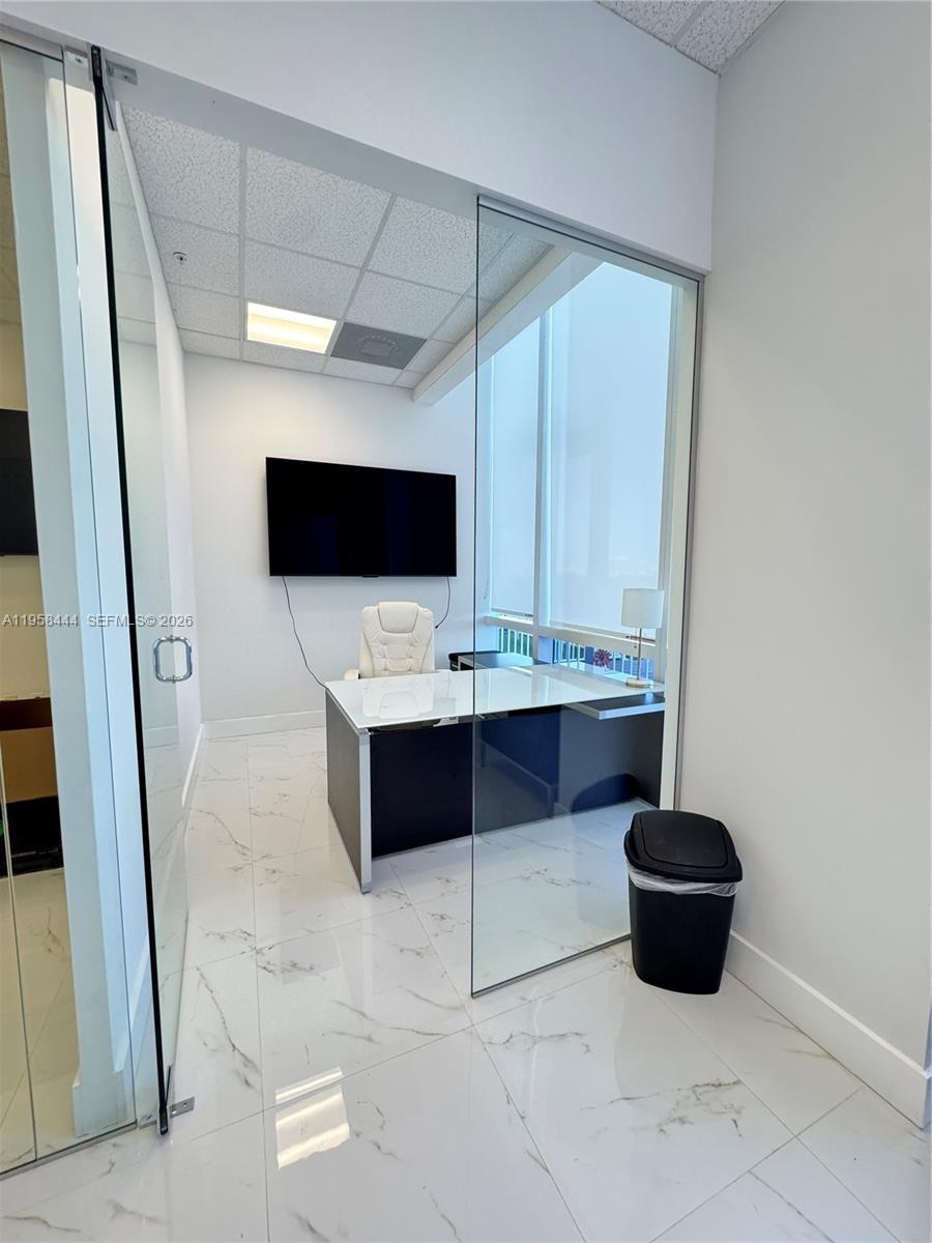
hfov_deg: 85.7
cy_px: 622
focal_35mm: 14
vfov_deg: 102.1
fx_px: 503
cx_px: 466
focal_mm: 2.22
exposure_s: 1/120
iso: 320
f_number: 2.2
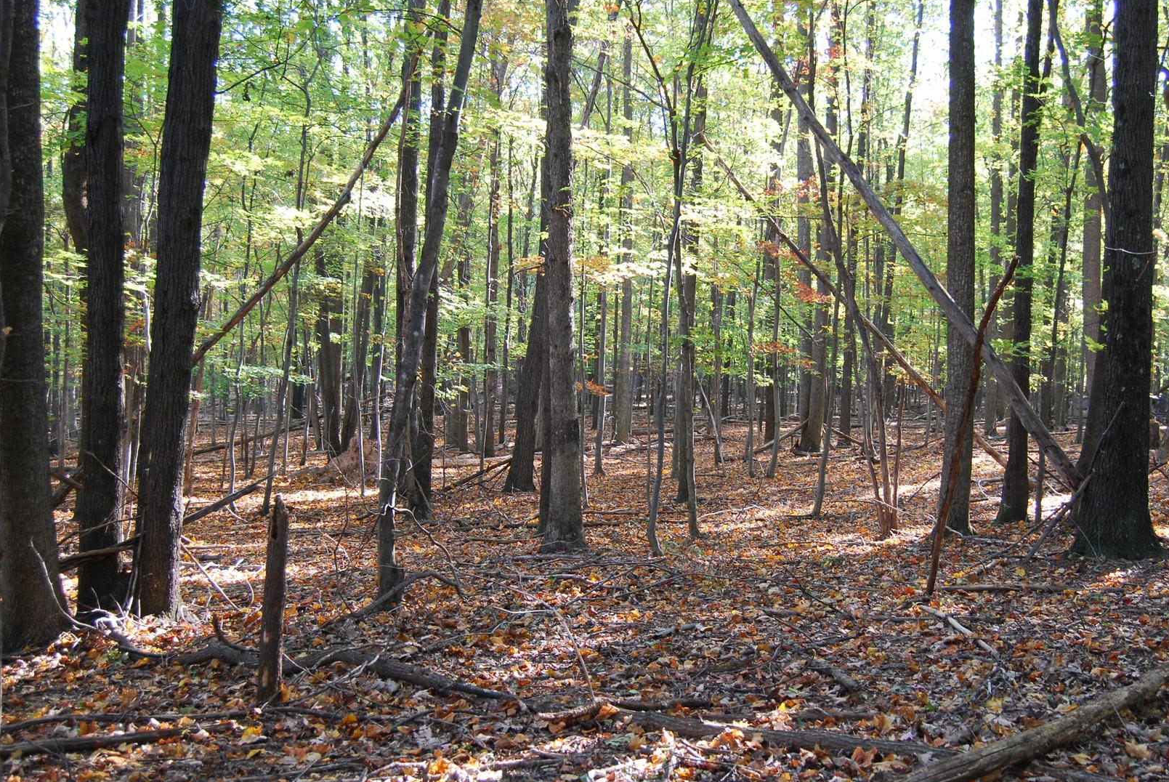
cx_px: 650
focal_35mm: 42
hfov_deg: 46.3
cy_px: 390
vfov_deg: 32.0
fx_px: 1365
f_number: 3.8
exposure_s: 1/50
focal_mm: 22
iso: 400
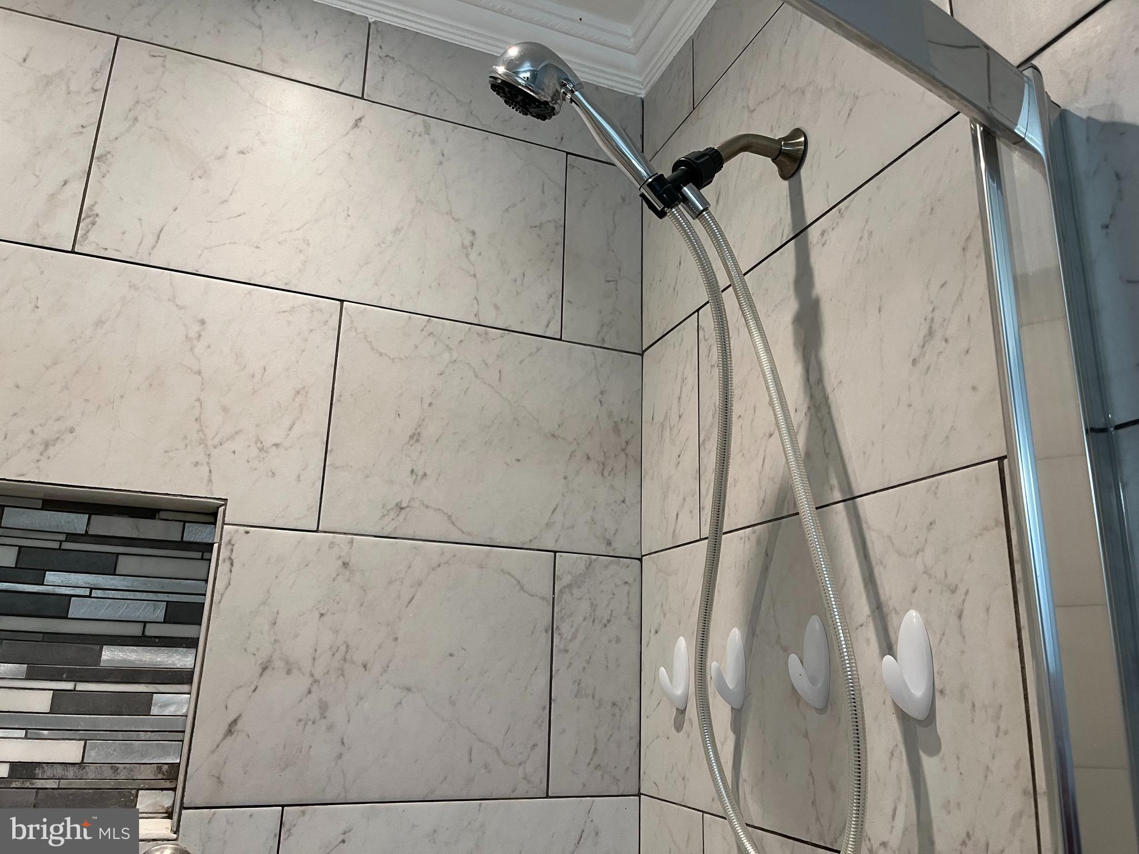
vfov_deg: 53.1
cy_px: 427
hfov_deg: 67.3
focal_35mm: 26
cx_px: 570
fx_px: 856
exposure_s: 1/60
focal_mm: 5.1
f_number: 1.6
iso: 80
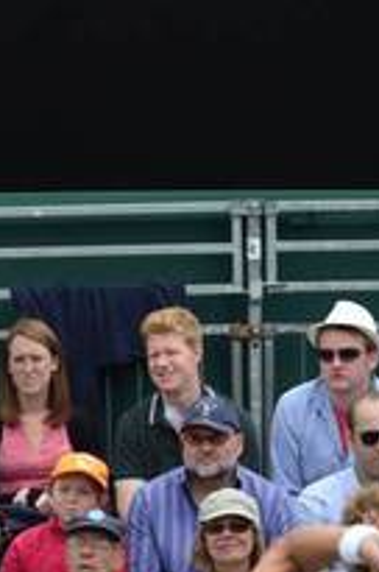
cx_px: -185
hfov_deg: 2.2
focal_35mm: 614
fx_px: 9728
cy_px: 773
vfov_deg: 3.4
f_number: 4.8
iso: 250
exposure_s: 1/1000
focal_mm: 120
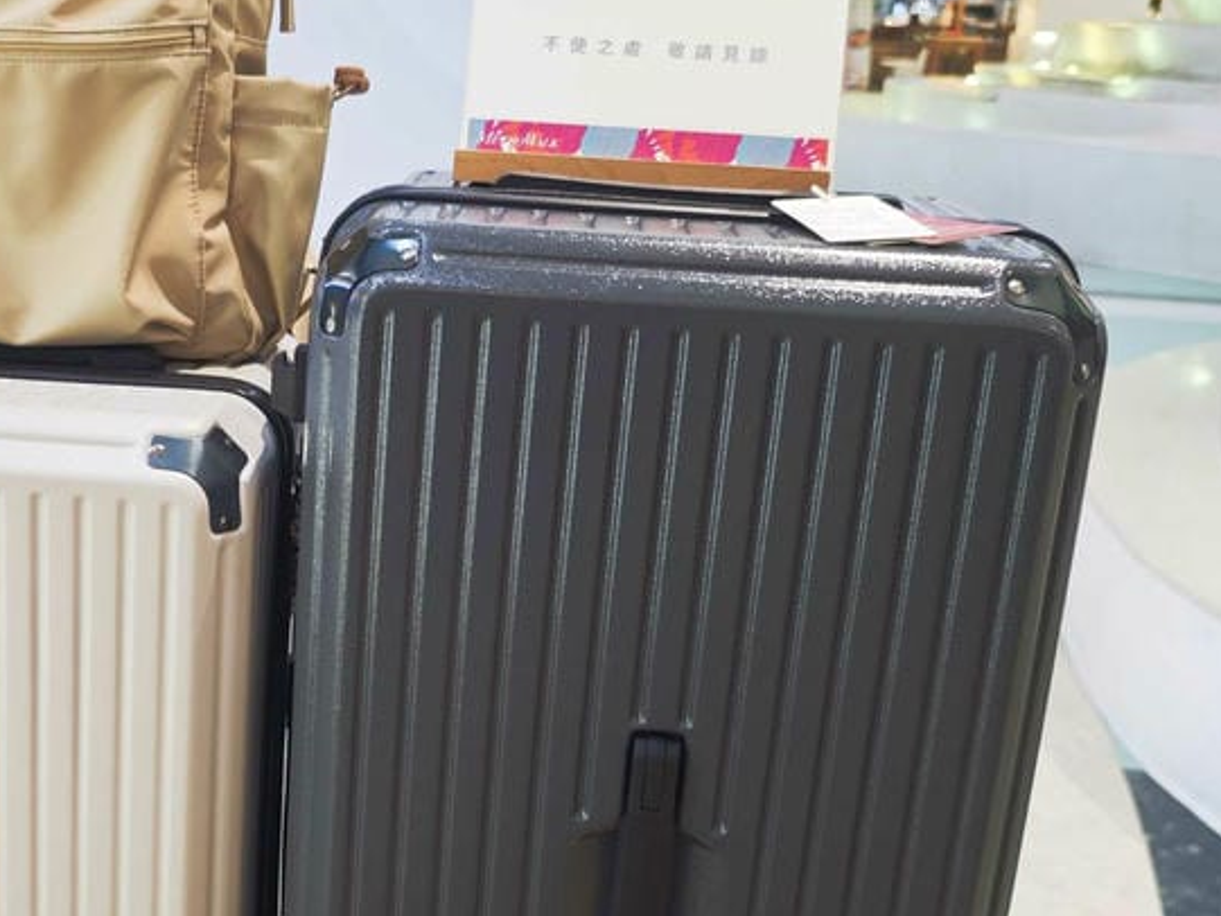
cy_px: 636
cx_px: 314
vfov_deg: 28.3
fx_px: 1799
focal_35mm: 51
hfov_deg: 36.6
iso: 400
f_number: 1.63
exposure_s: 1/60
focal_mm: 8.72
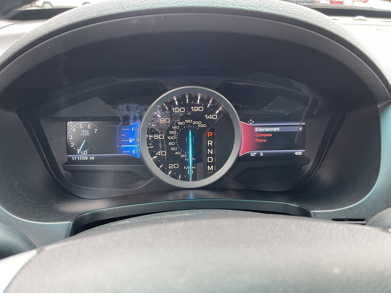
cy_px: 146
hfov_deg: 69.4
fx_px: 282
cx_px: 196
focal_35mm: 25
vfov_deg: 54.9
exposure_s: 1/90
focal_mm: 5.1
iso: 125
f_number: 1.6
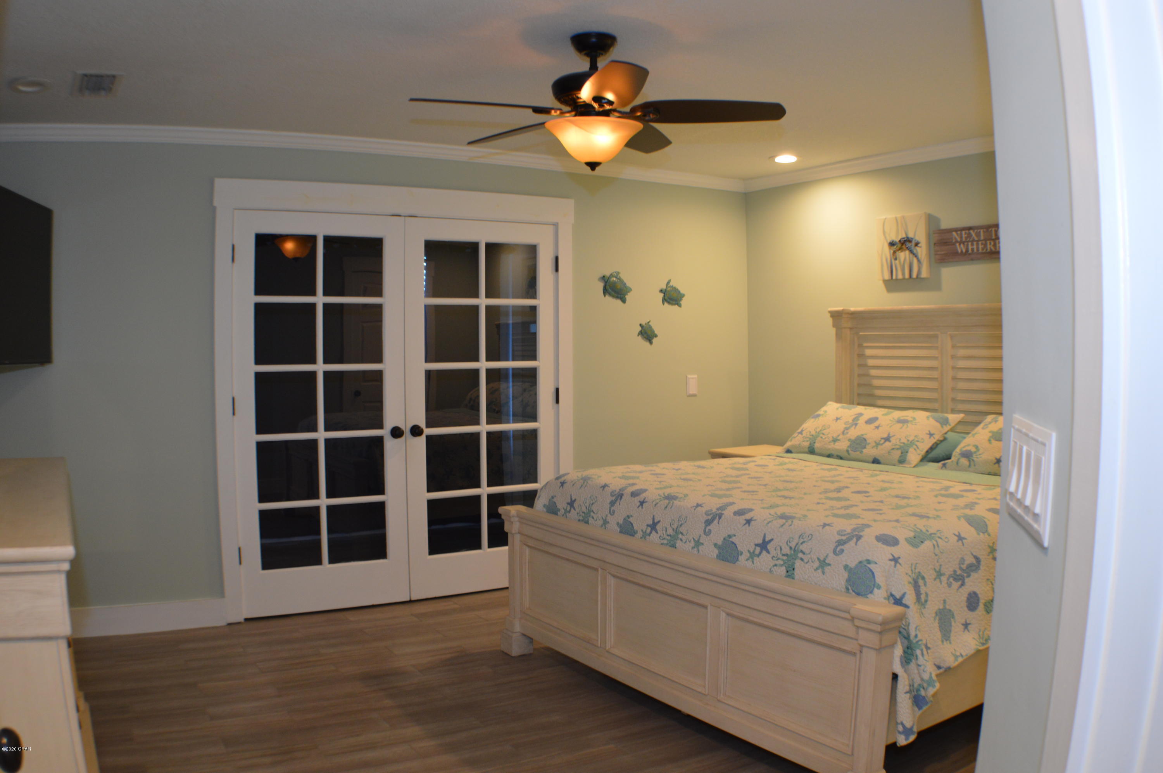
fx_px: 1355
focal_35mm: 42
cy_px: 386
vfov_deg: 31.8
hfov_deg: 46.4
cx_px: 582
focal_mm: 28
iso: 400
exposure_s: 1/15
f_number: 4.5
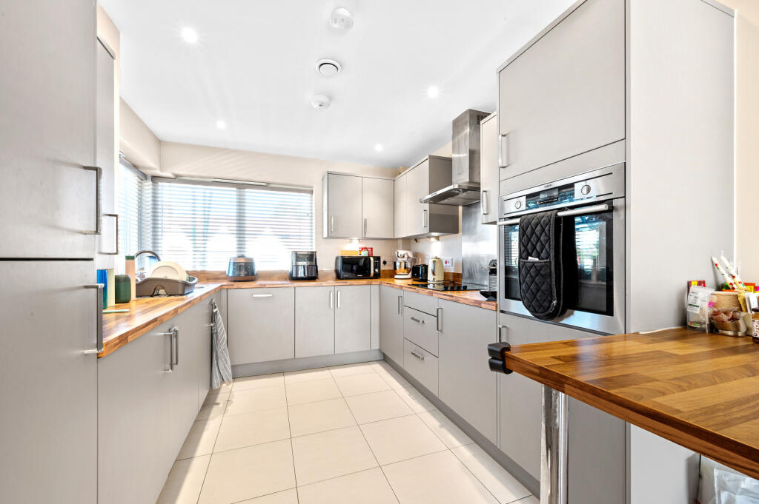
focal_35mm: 14
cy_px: 252
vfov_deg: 81.1
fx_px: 295
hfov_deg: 104.3
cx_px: 380
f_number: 16
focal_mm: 14
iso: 250
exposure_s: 1/1.67
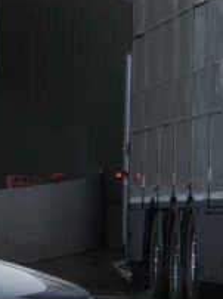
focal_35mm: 402
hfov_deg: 3.6
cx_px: 487
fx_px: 3464
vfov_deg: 4.9
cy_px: 13
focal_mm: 55
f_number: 5.6
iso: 200
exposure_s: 1/125
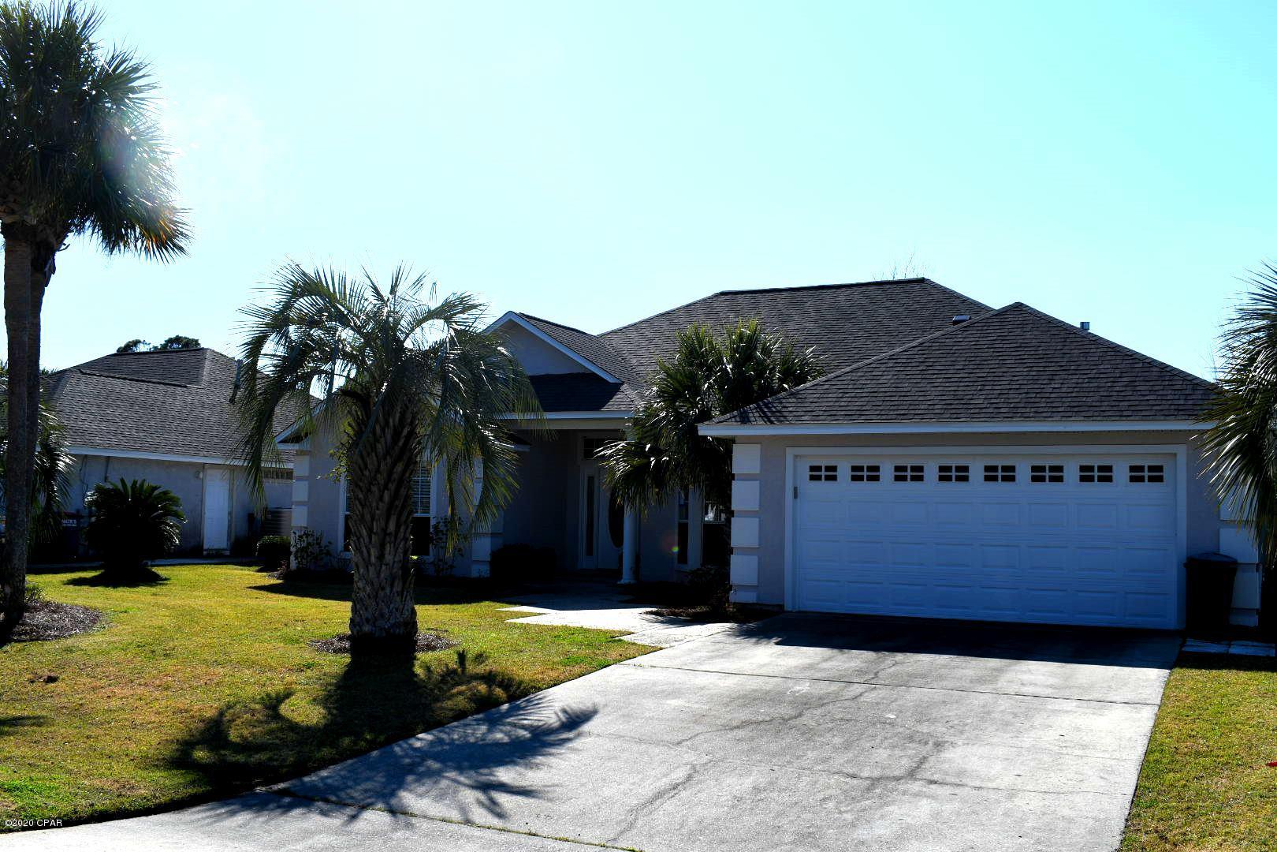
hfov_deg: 55.8
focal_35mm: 34
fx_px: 1206
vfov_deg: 38.9
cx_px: 638
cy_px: 426
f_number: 8
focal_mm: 23
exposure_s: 1/200
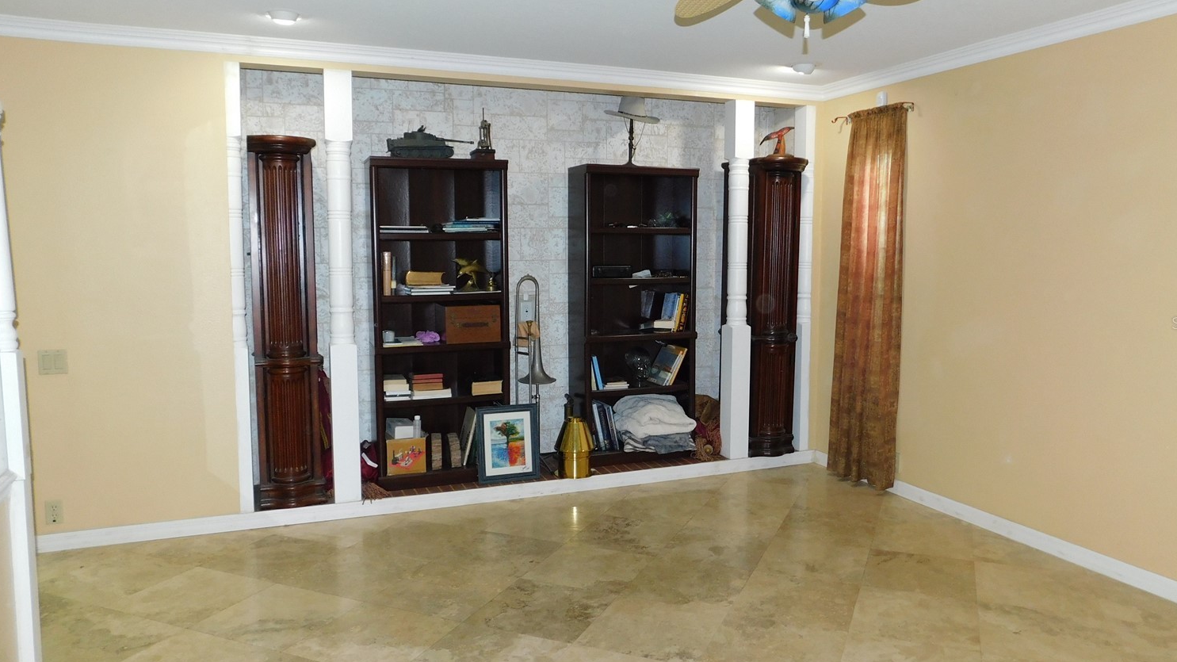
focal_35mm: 27
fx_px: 843
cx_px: 613
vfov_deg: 42.9
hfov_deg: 69.8
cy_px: 323
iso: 200
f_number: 3
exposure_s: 1/30
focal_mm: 4
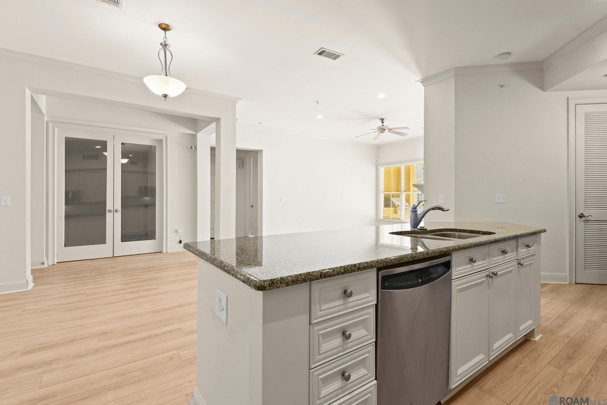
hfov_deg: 96.7
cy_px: 202
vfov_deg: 73.8
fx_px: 270
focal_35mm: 16
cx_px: 304
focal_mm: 16
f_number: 10
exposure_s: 1/2
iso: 320
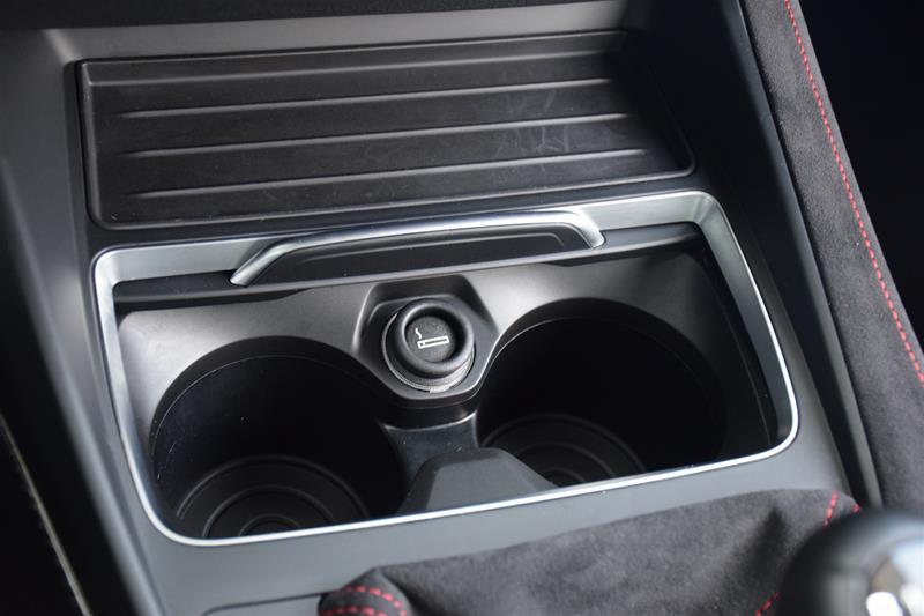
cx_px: 462
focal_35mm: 57
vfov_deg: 23.8
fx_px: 1463
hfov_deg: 35.1
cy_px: 308
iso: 2000
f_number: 4.2
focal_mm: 38
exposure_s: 1/60
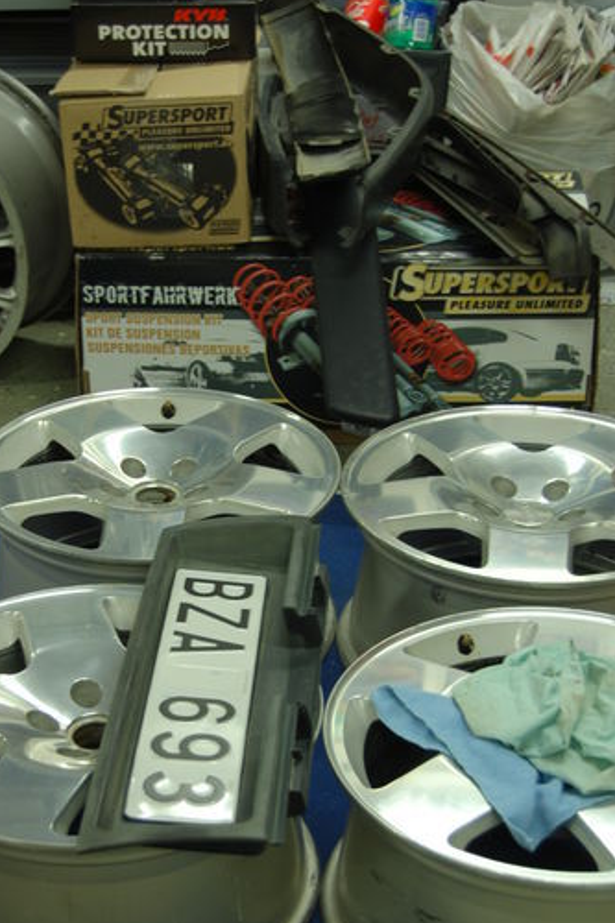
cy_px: 581
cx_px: 225
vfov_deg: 27.6
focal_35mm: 73
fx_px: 1872
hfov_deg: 18.6
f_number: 5
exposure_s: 1/13
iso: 200
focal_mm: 38
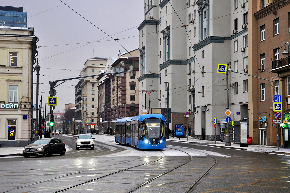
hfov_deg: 31.9
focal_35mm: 63
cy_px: 96
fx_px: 508
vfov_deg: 21.6
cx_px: 145
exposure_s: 1/200
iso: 400
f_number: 5
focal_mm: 42
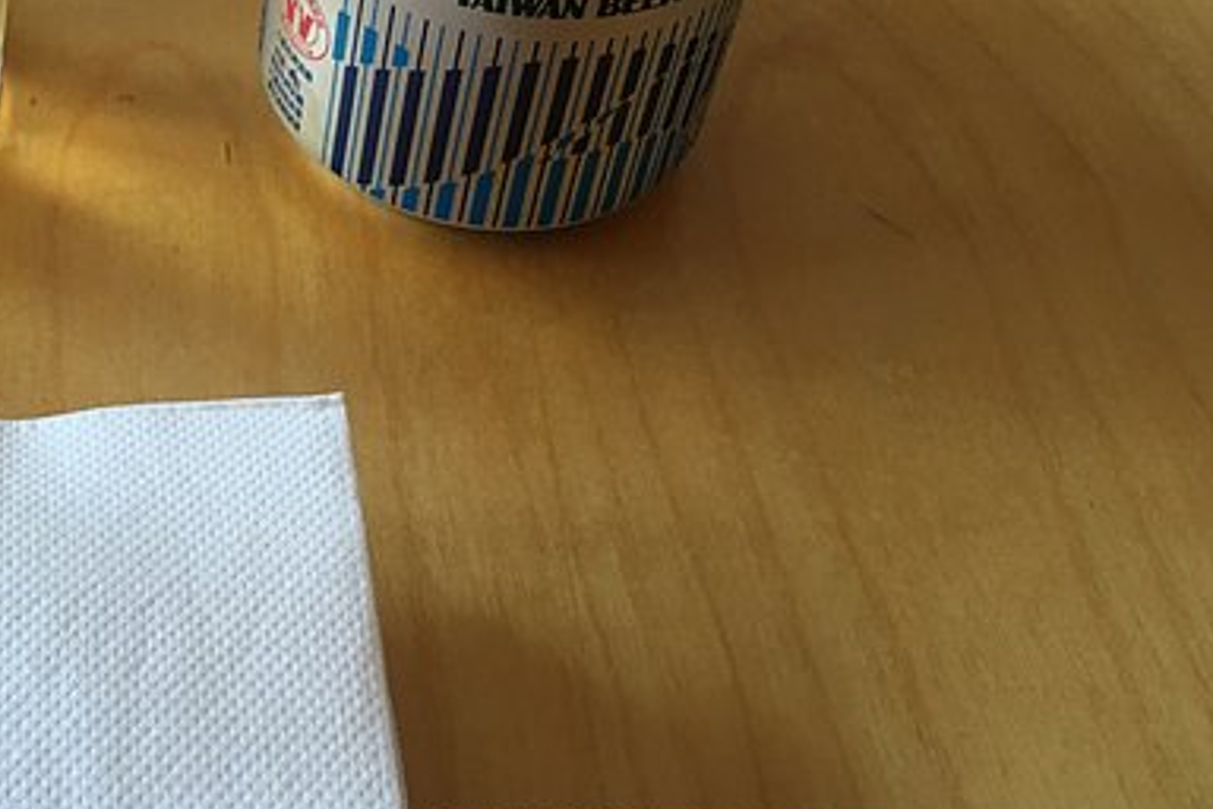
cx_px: 152
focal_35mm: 59
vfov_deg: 22.9
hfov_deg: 32.5
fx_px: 1988
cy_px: 273
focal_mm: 4.15
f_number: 2.2
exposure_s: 1/30
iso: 80
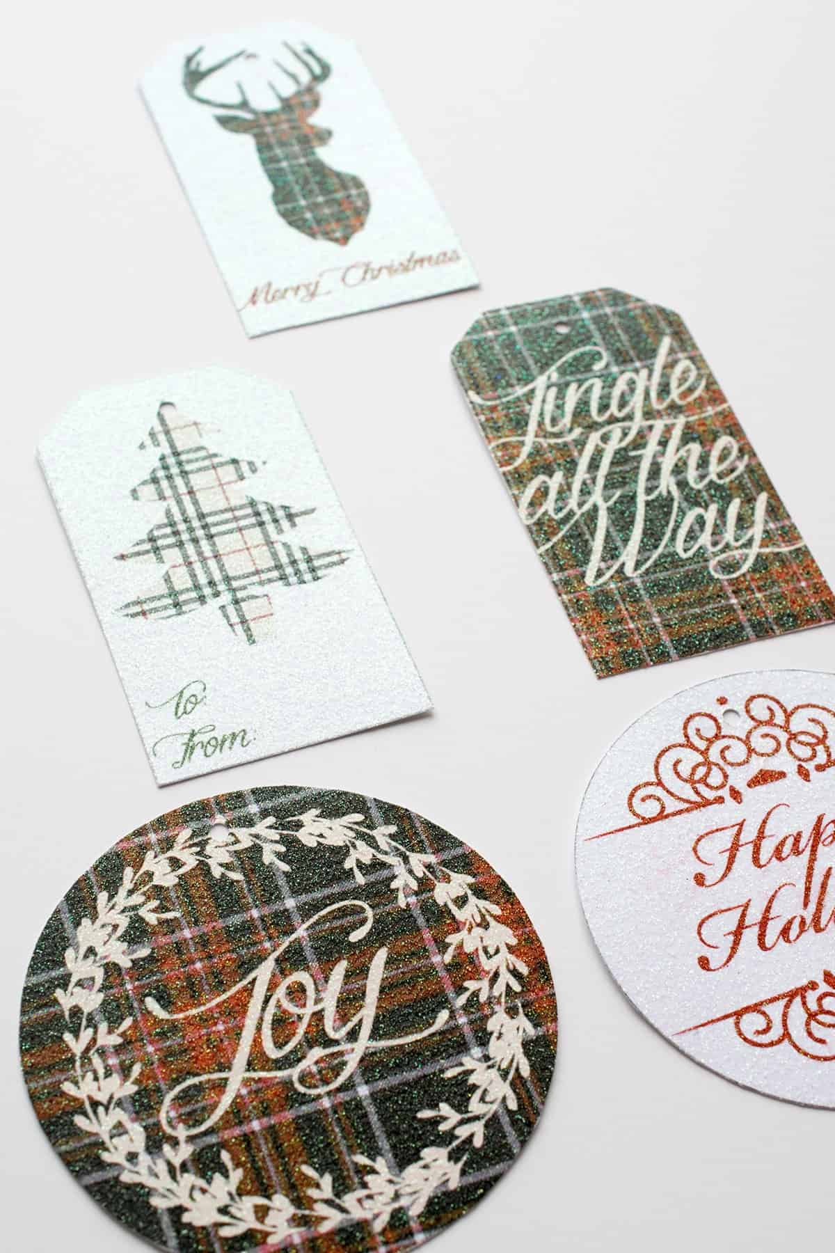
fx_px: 2087
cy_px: 626
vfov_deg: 33.4
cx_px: 418
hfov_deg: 22.6
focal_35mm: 60
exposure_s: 1/100
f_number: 10
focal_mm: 40
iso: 320
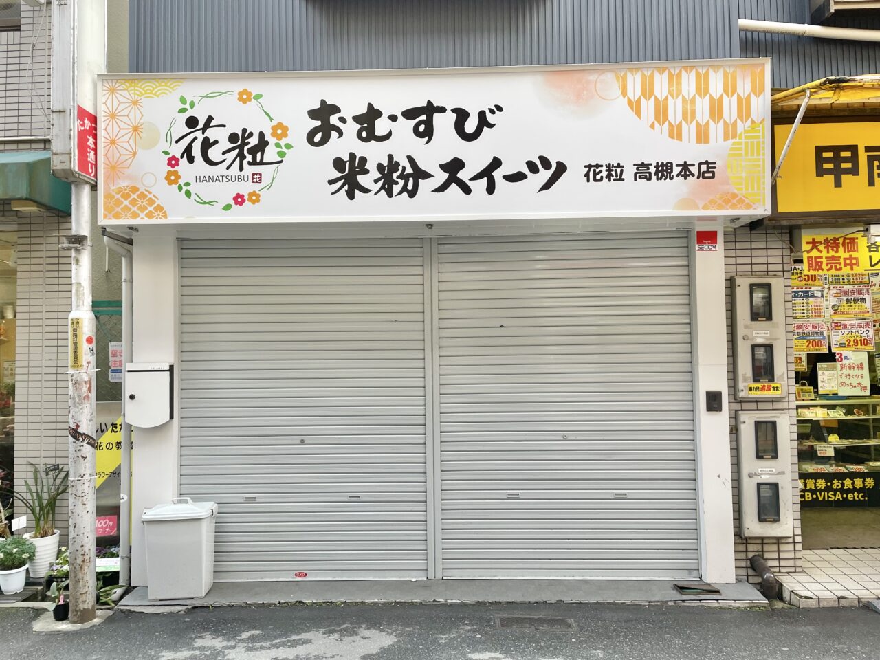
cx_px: 440
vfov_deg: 53.1
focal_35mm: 26
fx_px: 661
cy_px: 330
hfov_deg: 67.3
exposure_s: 1/223
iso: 32
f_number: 1.6
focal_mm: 4.2
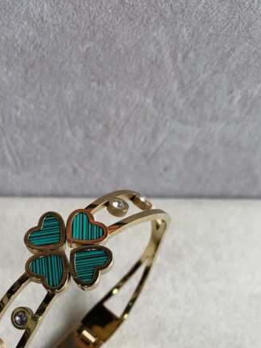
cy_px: 272
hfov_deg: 30.5
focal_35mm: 47
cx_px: 75
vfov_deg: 39.1
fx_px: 473
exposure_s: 1/100
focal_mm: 4.25
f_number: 1.8
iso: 50
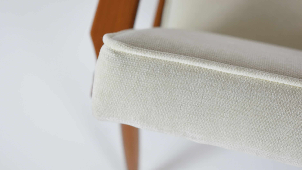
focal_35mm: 73
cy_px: 101
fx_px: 585
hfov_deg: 29.0
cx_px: 150
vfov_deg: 16.5
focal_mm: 46
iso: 800
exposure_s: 1/125
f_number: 5.6
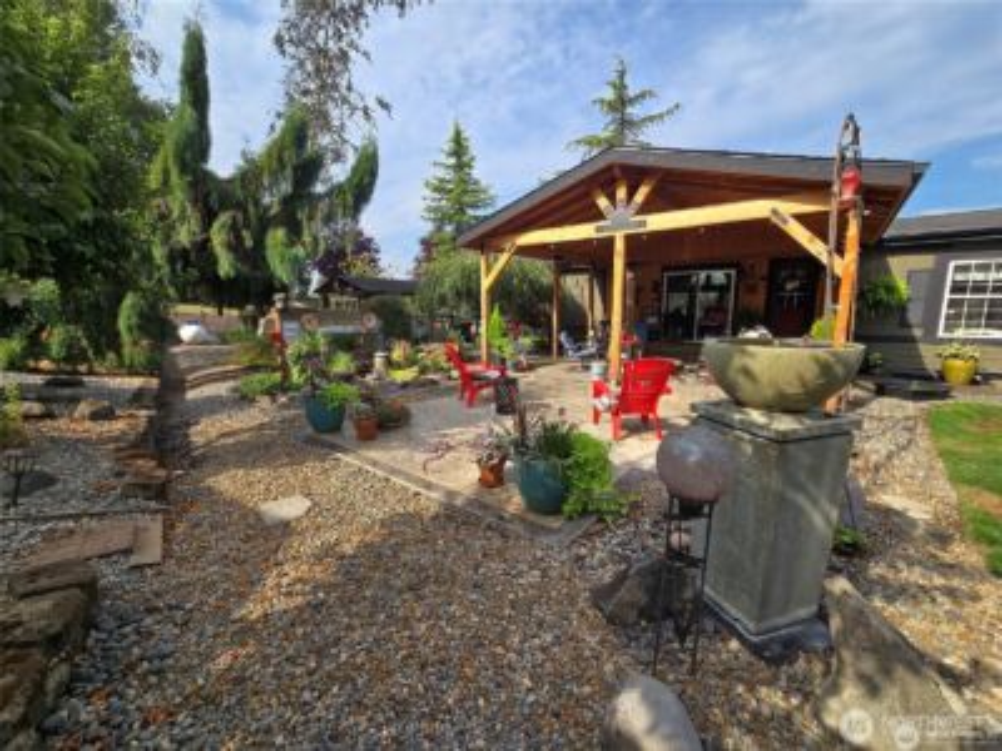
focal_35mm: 13
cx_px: 501
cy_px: 376
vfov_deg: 89.9
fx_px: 376
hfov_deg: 106.2
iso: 50
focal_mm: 2.2
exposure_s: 1/1369
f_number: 2.2
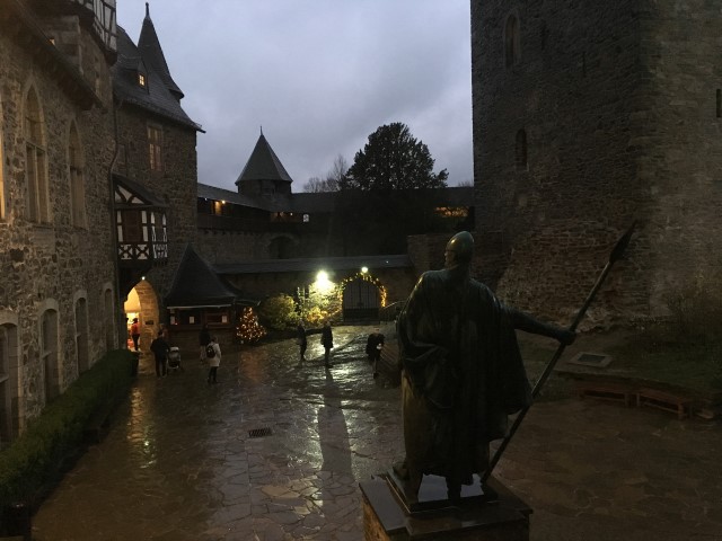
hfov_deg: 61.7
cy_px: 270
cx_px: 361
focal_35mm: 29
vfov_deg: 48.2
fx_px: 605
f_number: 2.2
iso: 250
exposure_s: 1/17
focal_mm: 4.15
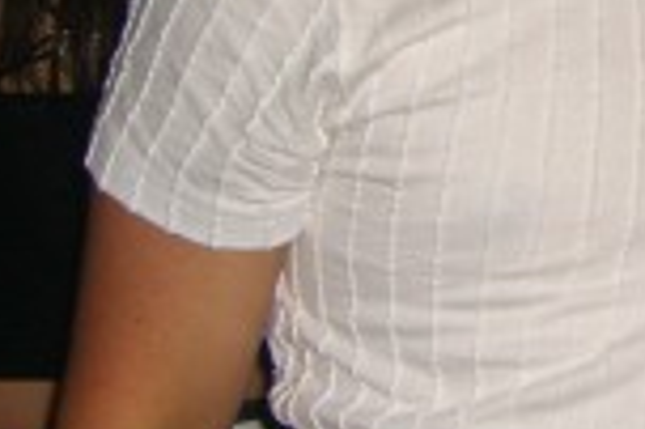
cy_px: 17
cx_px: 1069
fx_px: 2792
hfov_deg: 12.3
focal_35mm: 156
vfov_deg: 8.7
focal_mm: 7.9
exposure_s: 1/60
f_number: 2.8
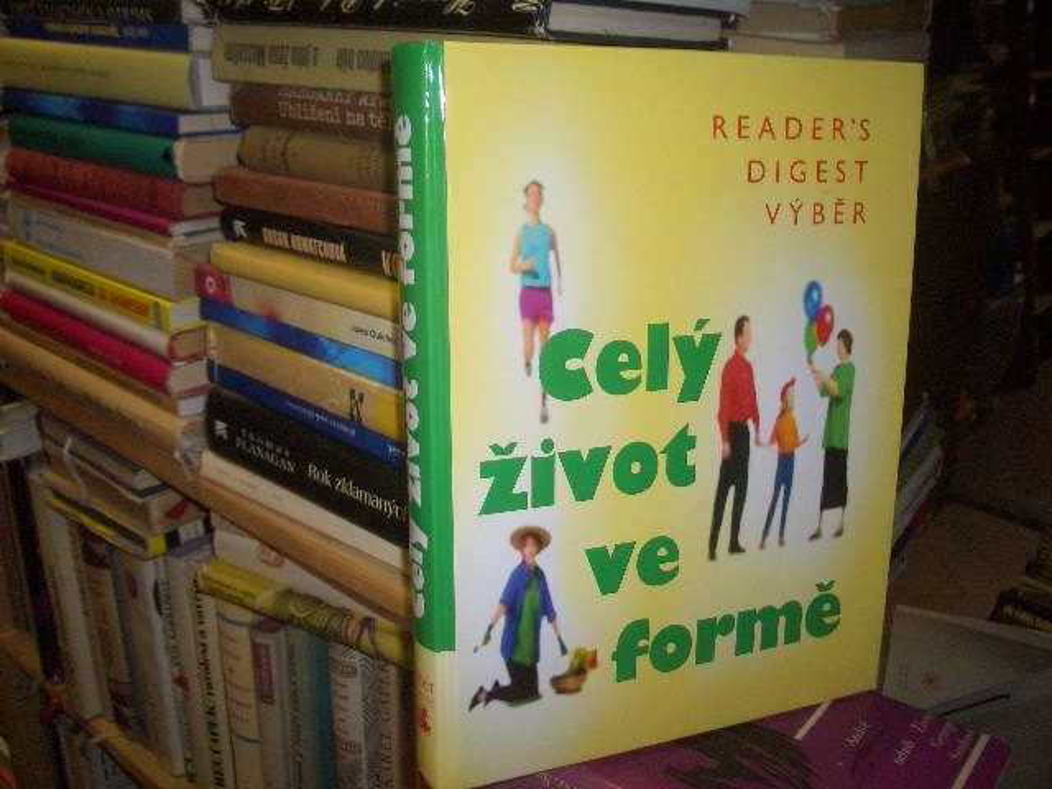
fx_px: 1064
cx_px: 526
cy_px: 394
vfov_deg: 40.7
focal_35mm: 35
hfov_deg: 52.6
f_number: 2.6
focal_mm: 5.8
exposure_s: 1/60
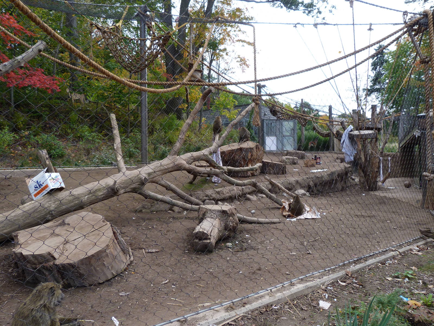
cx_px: 217
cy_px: 163
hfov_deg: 69.4
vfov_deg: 54.9
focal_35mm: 25
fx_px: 313
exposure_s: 1/160
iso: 80
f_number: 4
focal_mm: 4.5
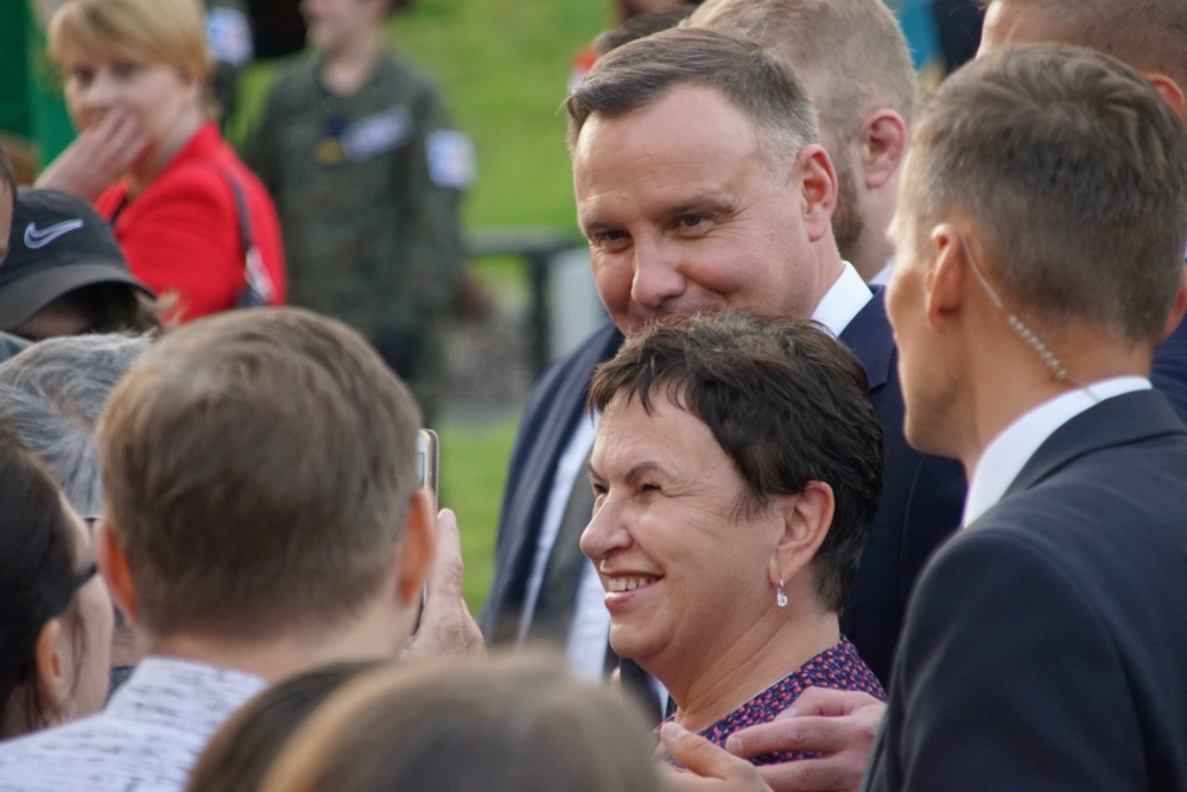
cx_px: 594
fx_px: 9892
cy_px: 396
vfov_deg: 4.6
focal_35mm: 300
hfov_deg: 6.9
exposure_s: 1/320
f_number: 6.3
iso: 2500
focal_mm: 200
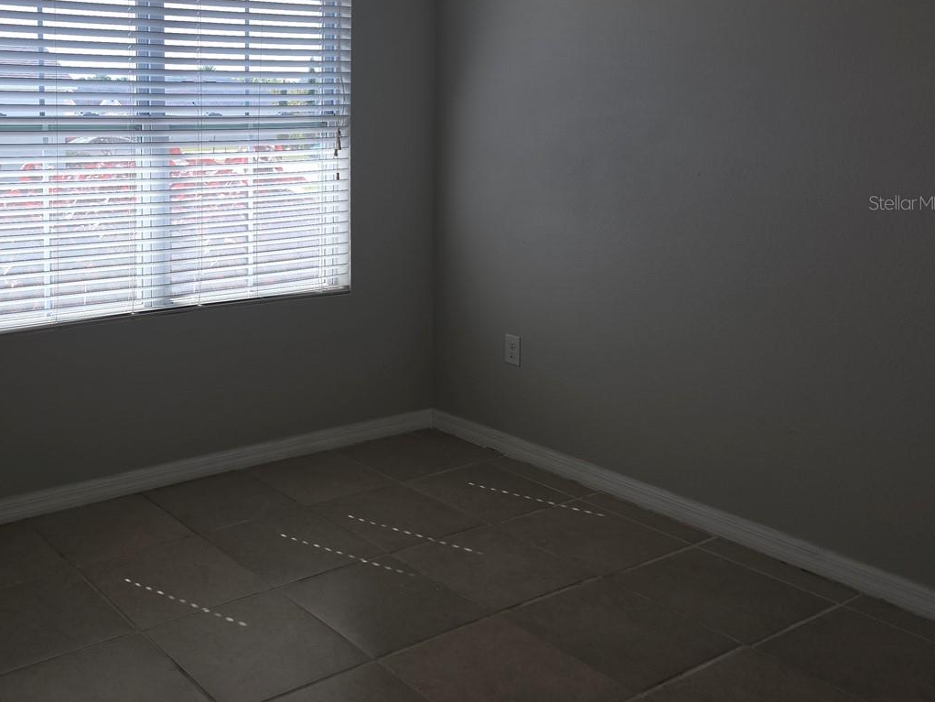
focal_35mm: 36
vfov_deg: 38.9
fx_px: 973
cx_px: 223
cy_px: 202
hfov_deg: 49.1
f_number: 1.7
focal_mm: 6.3
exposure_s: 1/147
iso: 12
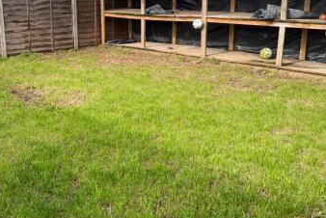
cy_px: 81
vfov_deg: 31.1
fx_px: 390
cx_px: 99
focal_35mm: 43
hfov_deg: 44.5
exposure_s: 1/1653
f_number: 1.78
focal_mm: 6.76
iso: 80
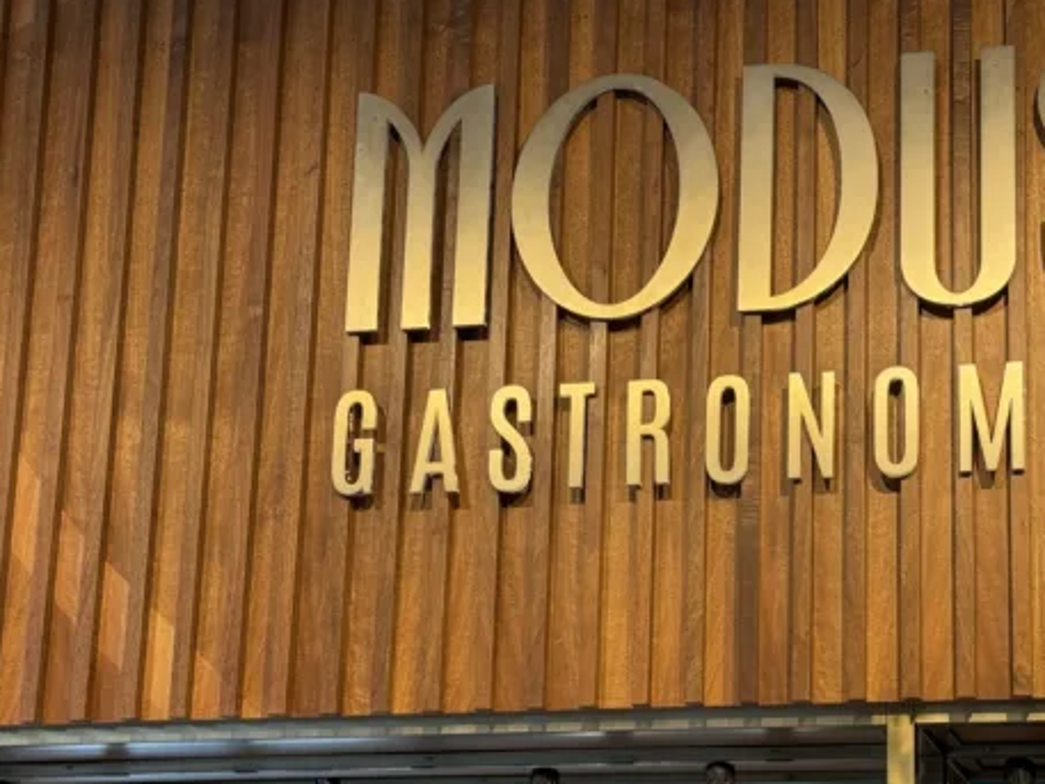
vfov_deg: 17.6
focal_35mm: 84
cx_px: 789
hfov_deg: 23.0
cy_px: 462
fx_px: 2536
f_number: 1.78
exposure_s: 1/100
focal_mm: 6.86
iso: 100
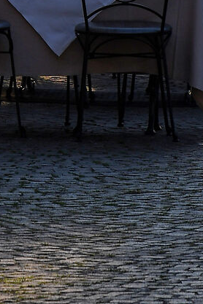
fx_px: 5836
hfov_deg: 2.0
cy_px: -300
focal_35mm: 690
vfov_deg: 3.0
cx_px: -91
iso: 100
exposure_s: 1/640
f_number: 4
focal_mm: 80
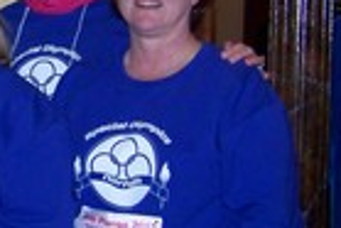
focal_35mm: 121
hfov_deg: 15.8
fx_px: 1147
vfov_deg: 11.3
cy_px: 54
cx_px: -145
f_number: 2.8
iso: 200
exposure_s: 1/30
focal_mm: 5.85
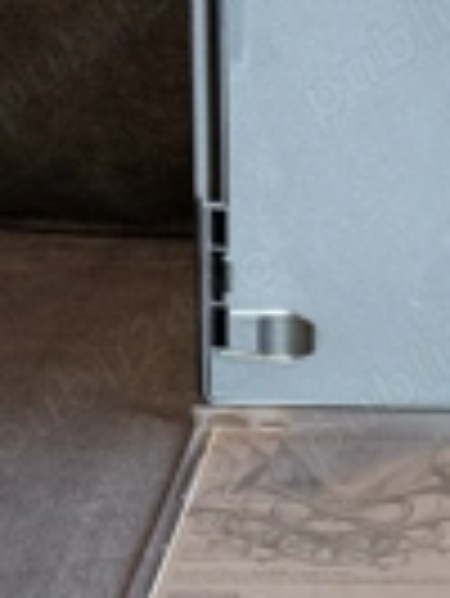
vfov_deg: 23.9
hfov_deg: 18.8
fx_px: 1246
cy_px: 769
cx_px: 603
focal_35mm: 72
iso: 232
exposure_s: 1/25
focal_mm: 6.9
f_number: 1.68
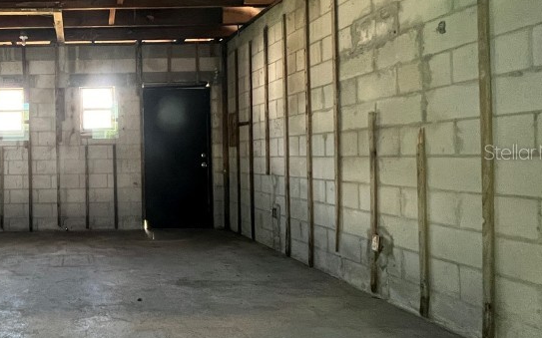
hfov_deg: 60.9
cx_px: 67
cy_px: 152
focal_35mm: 26
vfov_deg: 47.5
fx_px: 384
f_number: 1.8
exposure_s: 1/60
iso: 400
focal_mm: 1.57
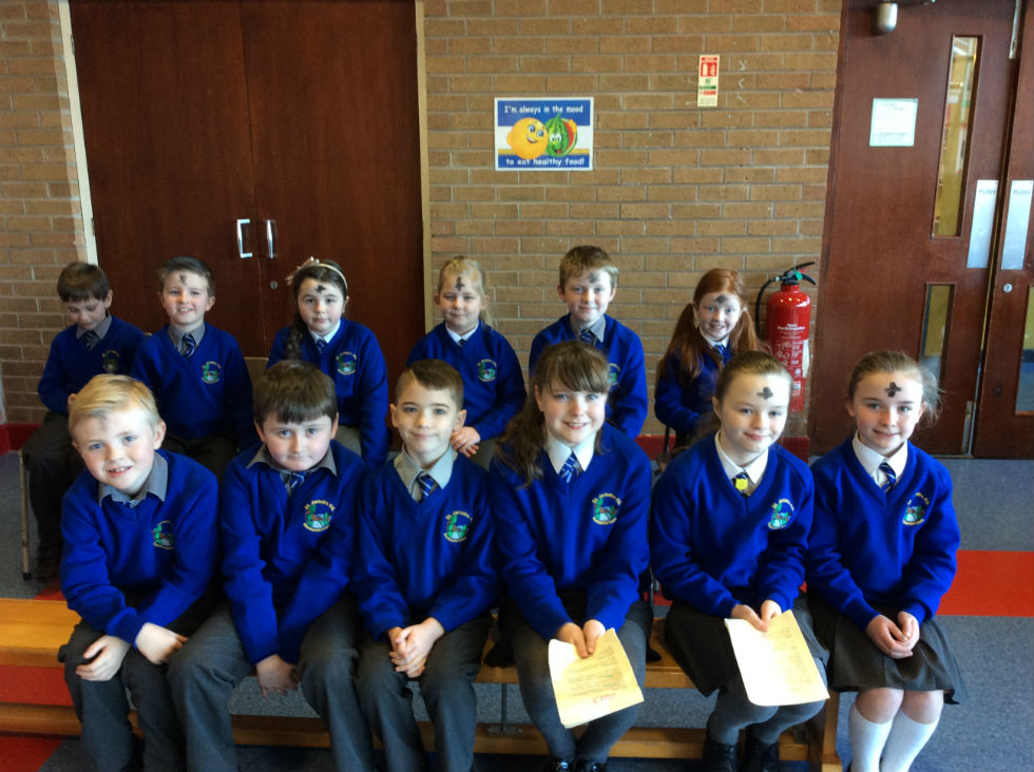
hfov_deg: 56.9
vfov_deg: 44.1
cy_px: 386
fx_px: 954
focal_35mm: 32
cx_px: 517
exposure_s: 1/24
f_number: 2.4
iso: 80
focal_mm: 3.3
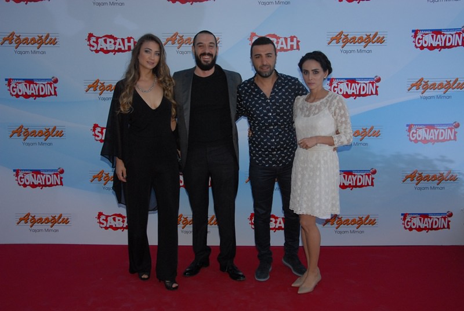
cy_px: 156
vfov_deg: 37.0
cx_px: 232
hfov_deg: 53.0
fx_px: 465
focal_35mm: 36
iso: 640
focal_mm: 24
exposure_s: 1/60
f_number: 6.3
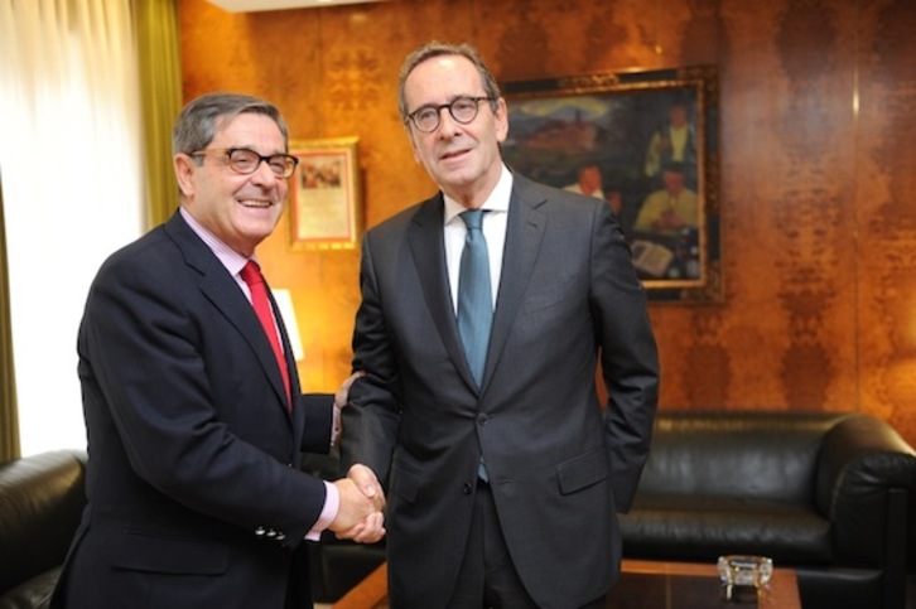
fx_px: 1119
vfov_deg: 30.5
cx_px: 458
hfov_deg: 44.5
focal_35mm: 44
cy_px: 304
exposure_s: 1/100
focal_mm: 44
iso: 1600
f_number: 2.8
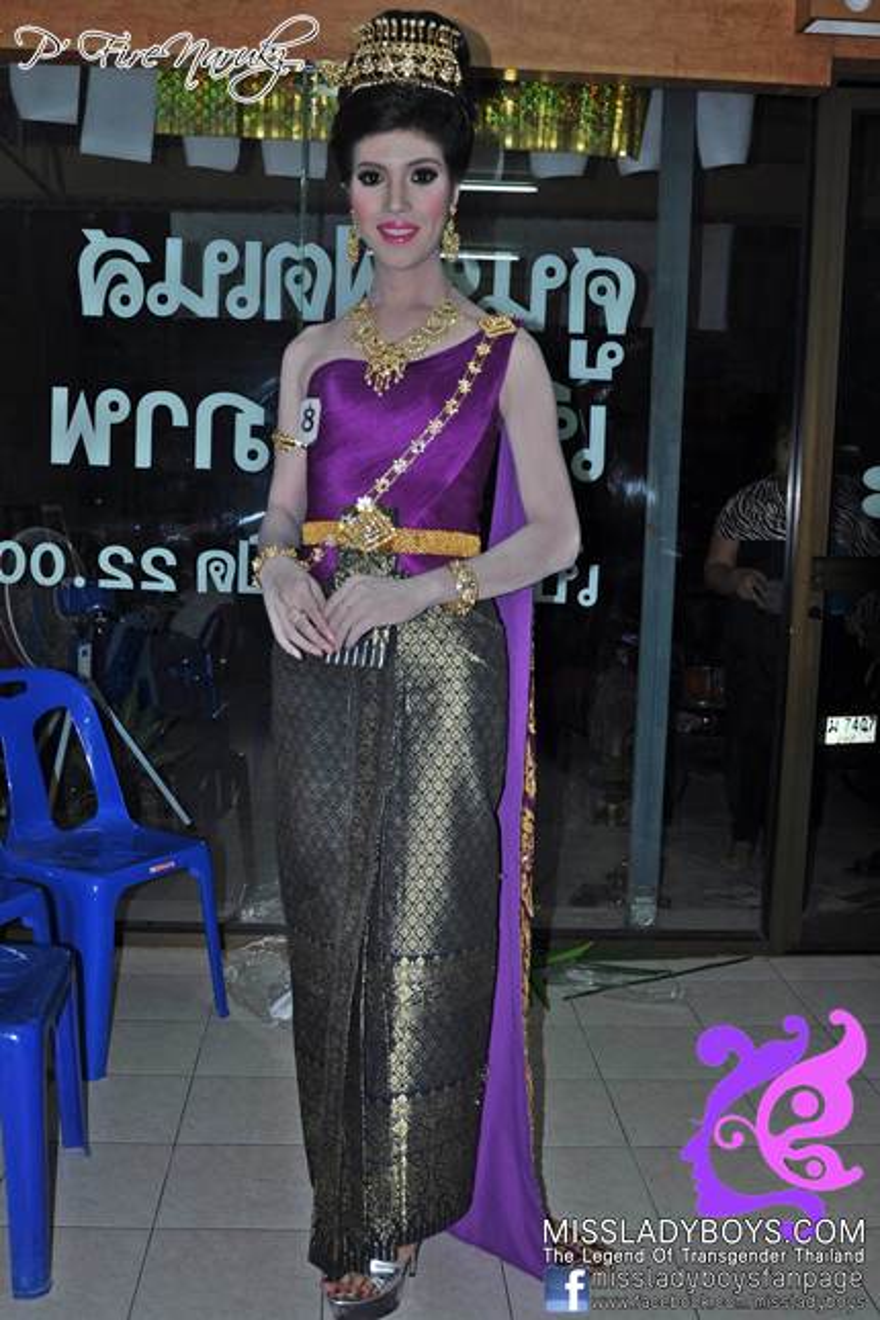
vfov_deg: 59.5
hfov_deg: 41.7
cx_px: 440
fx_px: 1155
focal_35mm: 32
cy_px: 660
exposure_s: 1/50
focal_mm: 21
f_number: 3.8
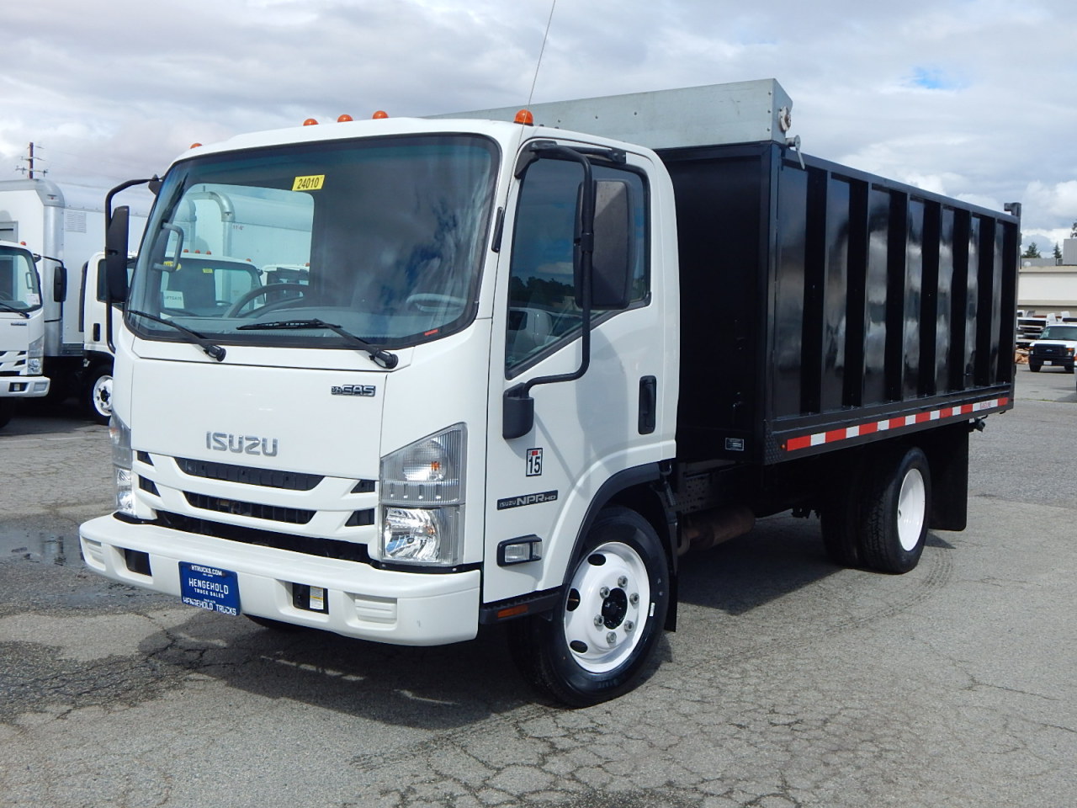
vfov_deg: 37.7
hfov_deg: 49.0
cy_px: 404
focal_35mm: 38
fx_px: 1182
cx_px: 538
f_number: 6.9
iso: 125
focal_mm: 6.8
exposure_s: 1/640
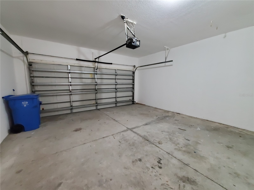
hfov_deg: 106.2
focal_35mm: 13
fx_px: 95
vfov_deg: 89.9
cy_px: 95
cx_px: 127
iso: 800
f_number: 2.2
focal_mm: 1.8
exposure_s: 1/24
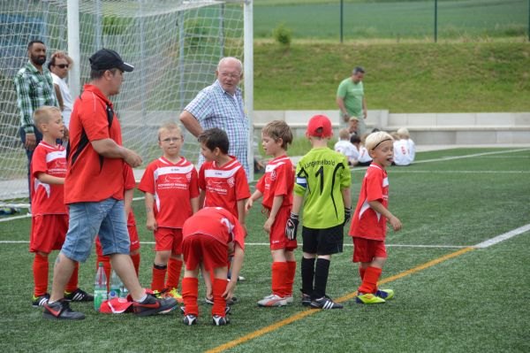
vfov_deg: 8.2
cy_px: 176
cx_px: 265
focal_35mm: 168
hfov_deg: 12.2
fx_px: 2471
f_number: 5.3
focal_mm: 112
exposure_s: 1/1000
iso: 400
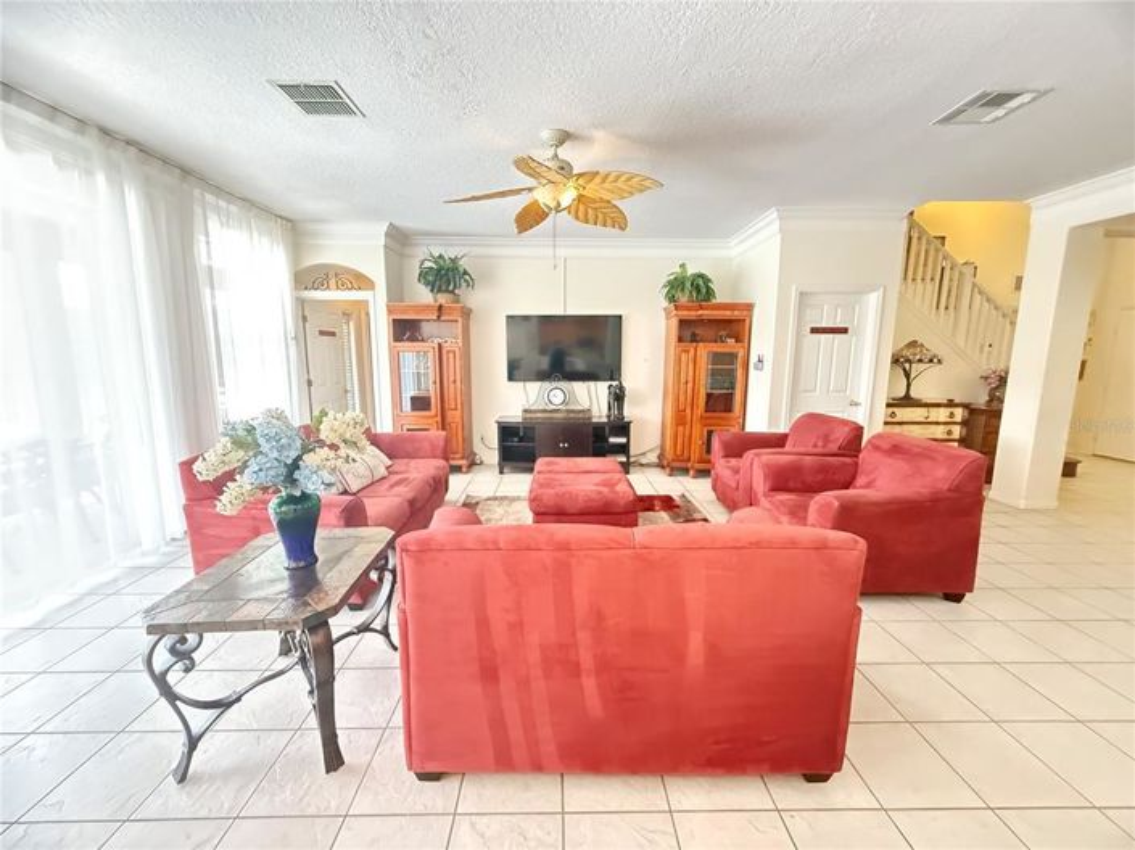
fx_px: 459
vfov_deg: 85.6
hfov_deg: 102.1
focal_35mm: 14
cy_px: 425
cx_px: 568
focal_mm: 2.22
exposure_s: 1/40
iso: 1250
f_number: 2.2
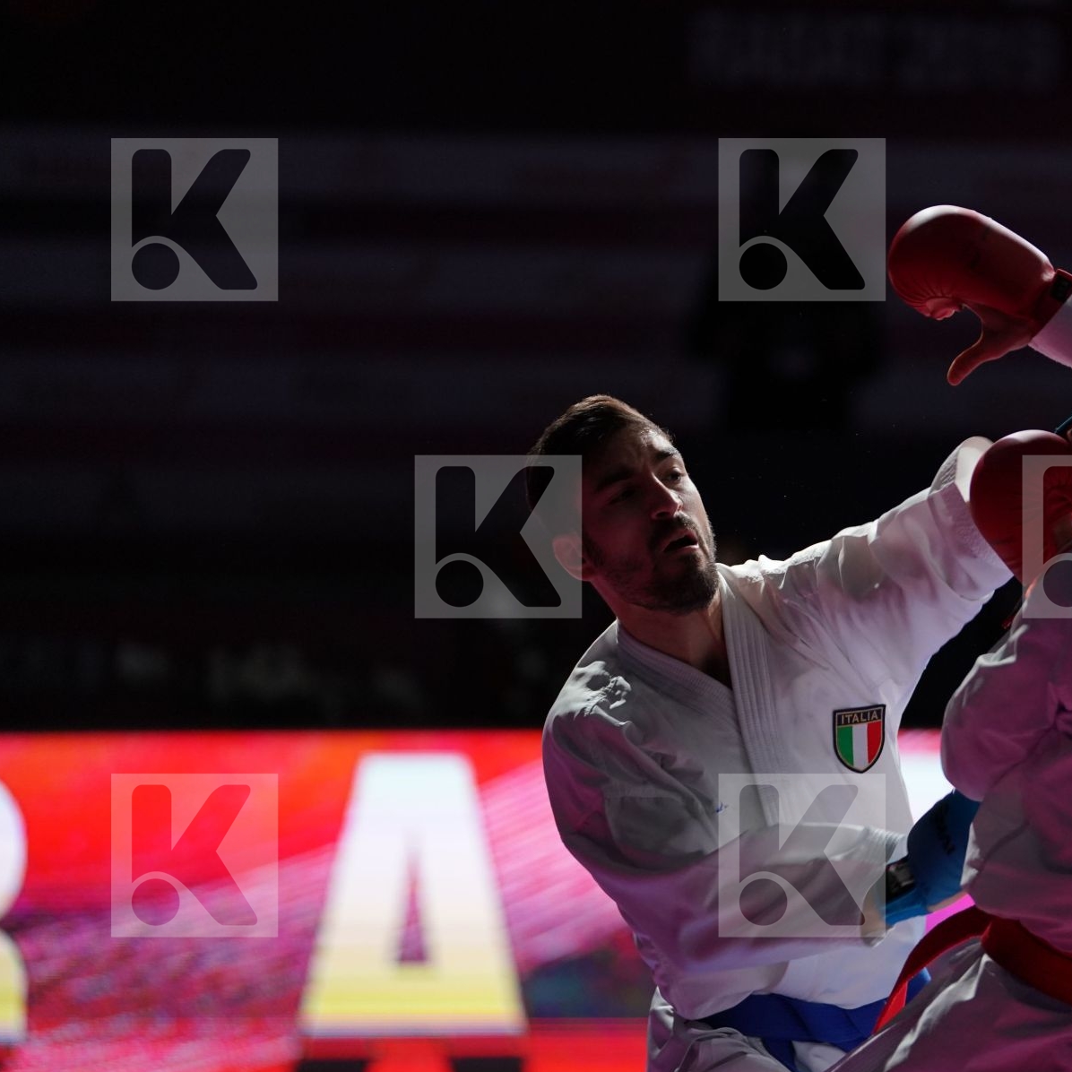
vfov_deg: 8.9
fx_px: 6902
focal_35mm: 197
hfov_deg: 8.9
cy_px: 537
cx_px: 802
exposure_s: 1/1000
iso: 2500
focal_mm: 154
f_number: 2.8
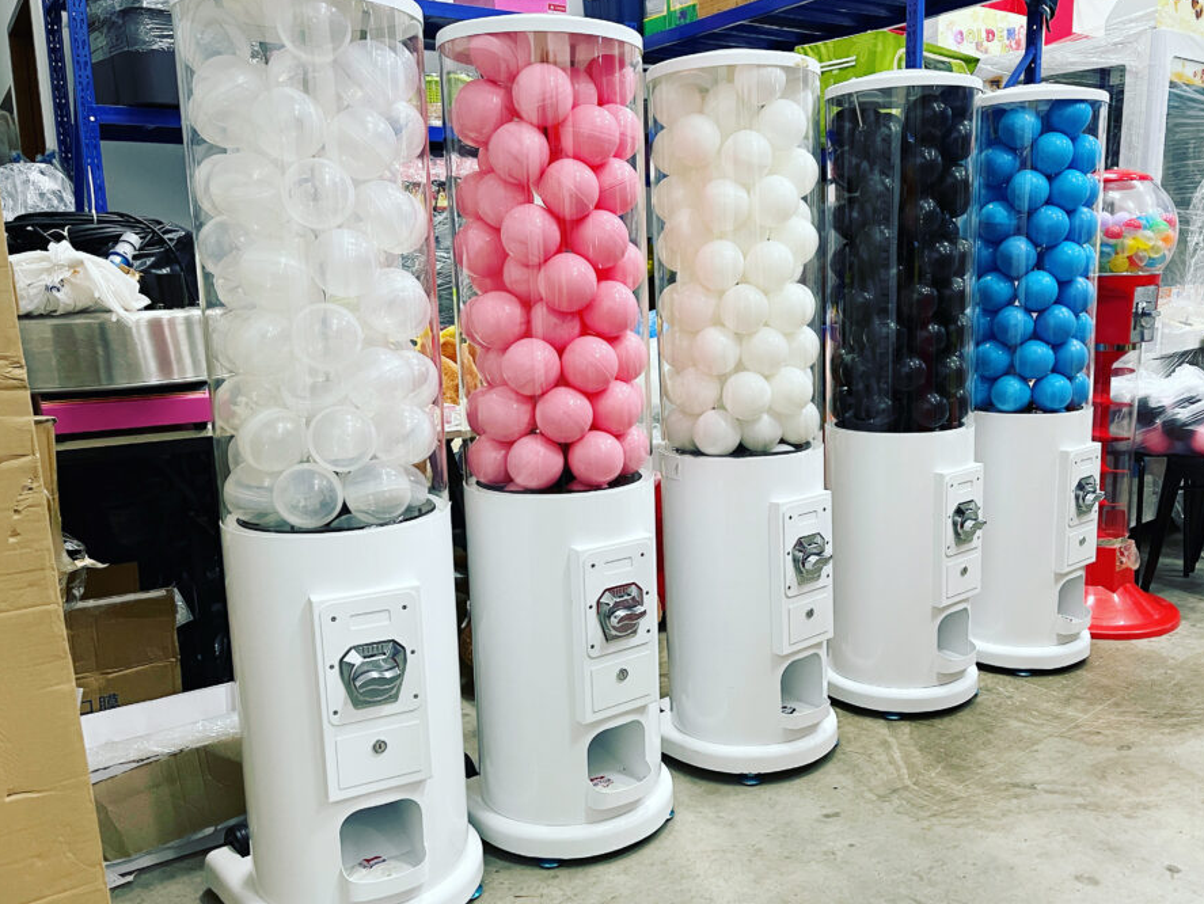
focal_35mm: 30
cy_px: 470
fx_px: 1044
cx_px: 691
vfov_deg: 46.8
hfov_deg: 59.7
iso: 320
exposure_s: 1/50
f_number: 1.6
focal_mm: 5.1
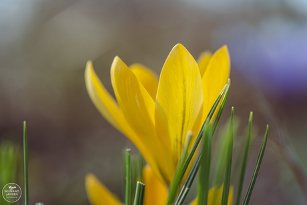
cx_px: 154
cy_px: 102
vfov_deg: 15.2
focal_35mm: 90
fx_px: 768
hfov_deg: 22.6
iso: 200
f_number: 4.5
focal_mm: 90
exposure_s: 1/250
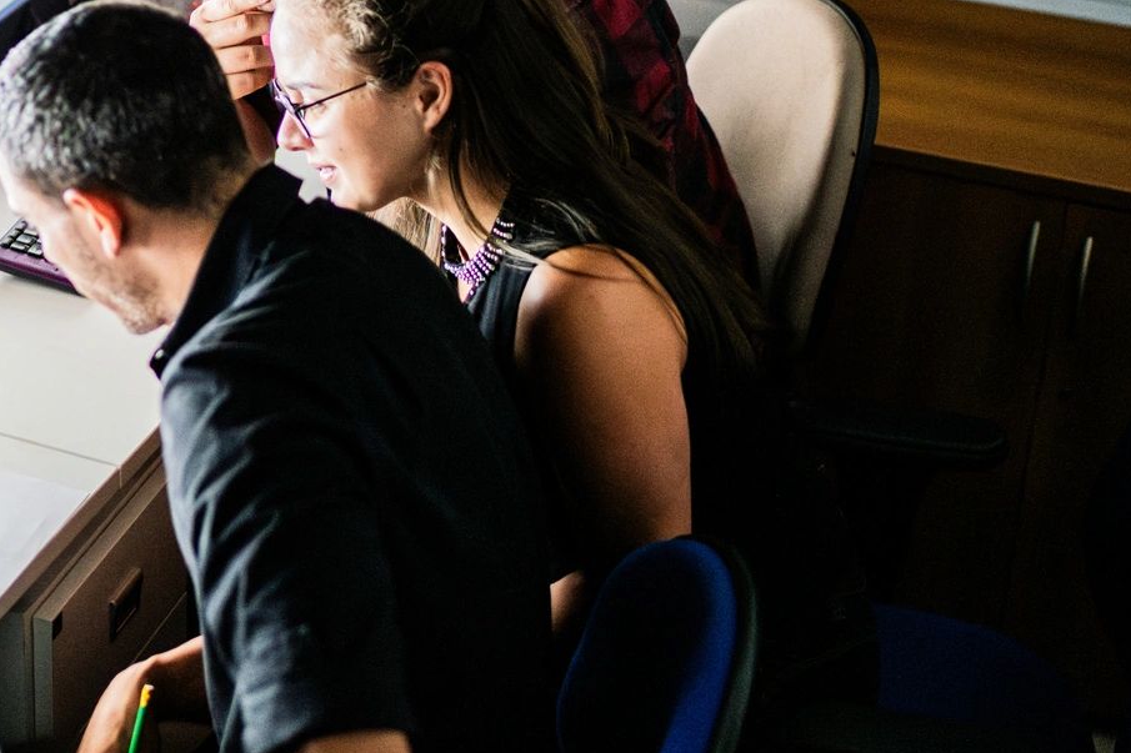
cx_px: 141
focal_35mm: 82
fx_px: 2576
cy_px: 102
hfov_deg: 24.2
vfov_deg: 16.5
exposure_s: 1/160
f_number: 1.6
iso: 2500
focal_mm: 35
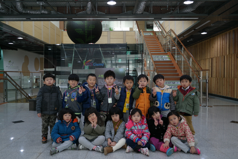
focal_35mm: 30
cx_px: 119
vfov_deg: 43.6
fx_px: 198
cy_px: 80
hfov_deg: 61.9
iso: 400
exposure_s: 1/40
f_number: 3.5
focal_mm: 20
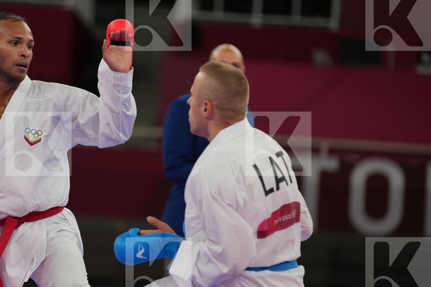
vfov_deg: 5.3
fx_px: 3113
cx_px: 159
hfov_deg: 7.9
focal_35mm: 260
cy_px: 144
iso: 500
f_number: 2.8
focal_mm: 176
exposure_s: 1/1000
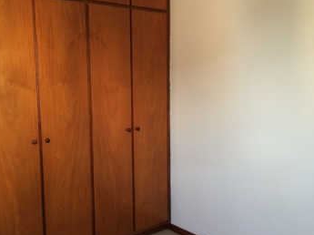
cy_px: 122
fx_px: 353
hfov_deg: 47.6
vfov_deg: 36.8
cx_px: 123
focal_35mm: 39
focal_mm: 4.12
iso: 250
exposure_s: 1/30
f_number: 2.2
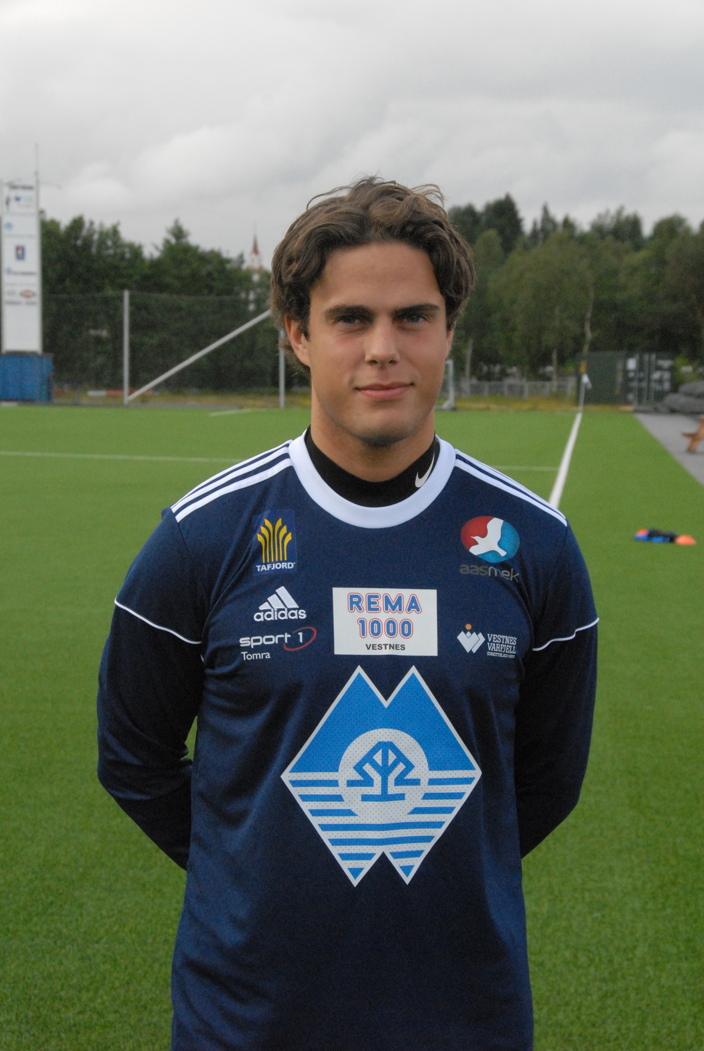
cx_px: 352
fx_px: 2194
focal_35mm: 75
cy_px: 526
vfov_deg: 27.0
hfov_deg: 18.2
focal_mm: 50
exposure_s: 1/750
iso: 1600
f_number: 10
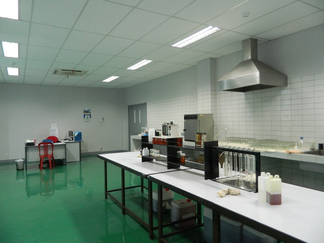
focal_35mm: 25
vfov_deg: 54.9
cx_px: 162
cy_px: 122
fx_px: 234
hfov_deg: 69.4
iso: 400
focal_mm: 4.5
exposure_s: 1/50
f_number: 3.1
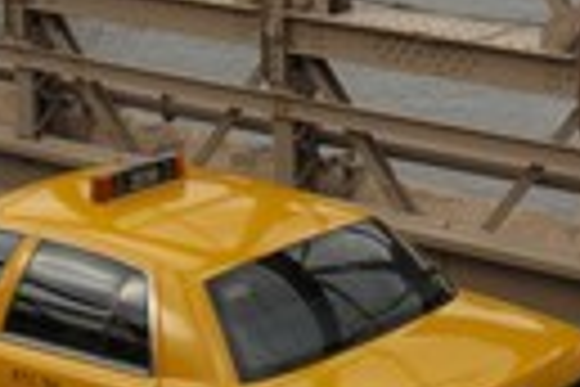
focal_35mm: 137
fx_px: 2207
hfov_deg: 14.8
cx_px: 555
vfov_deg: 9.8
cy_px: -108
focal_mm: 28
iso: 100
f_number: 9
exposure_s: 1/125
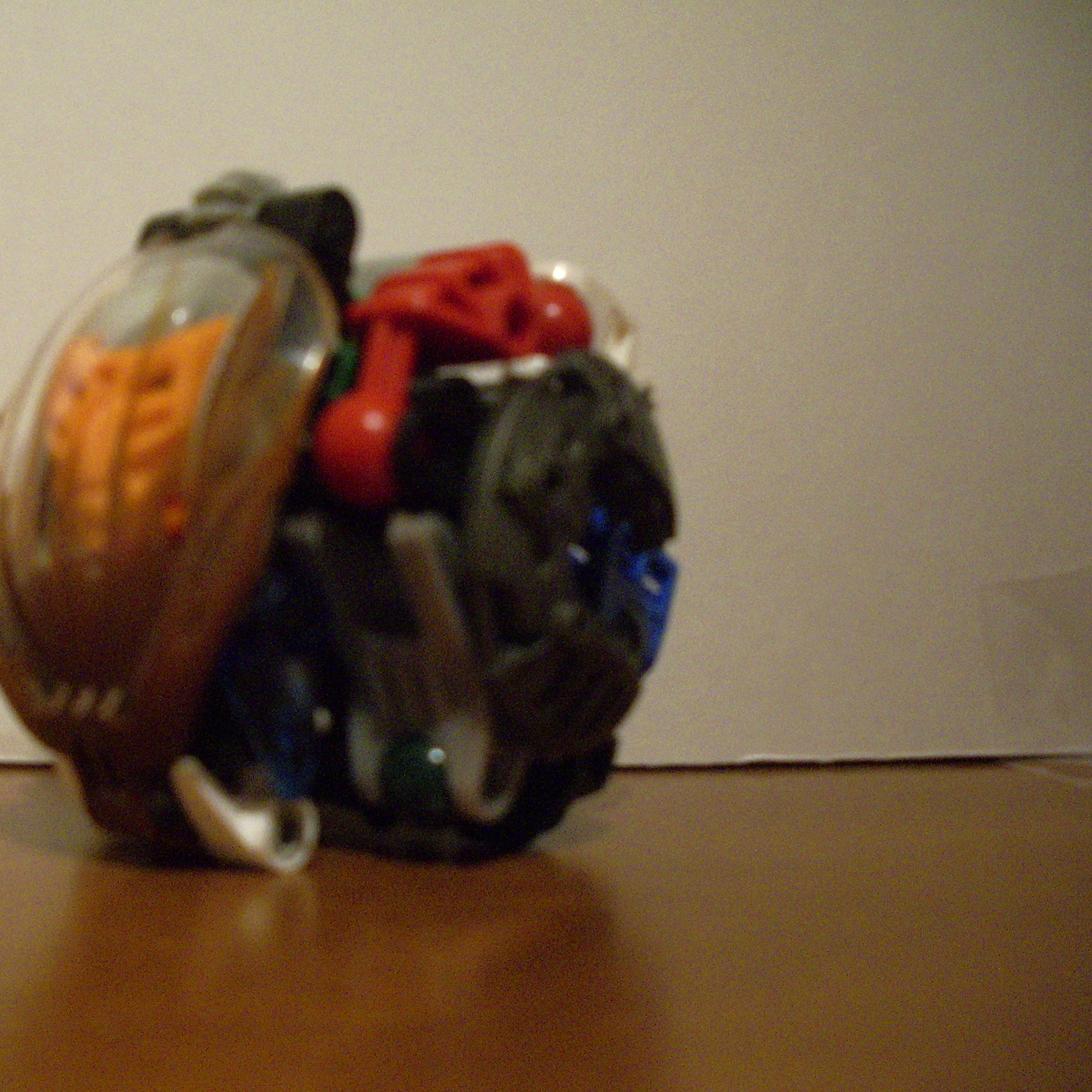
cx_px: 317
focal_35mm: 45
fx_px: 1606
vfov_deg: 37.5
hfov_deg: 36.9
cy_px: 532
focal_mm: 5.8
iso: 320
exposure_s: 1/15
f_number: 2.6
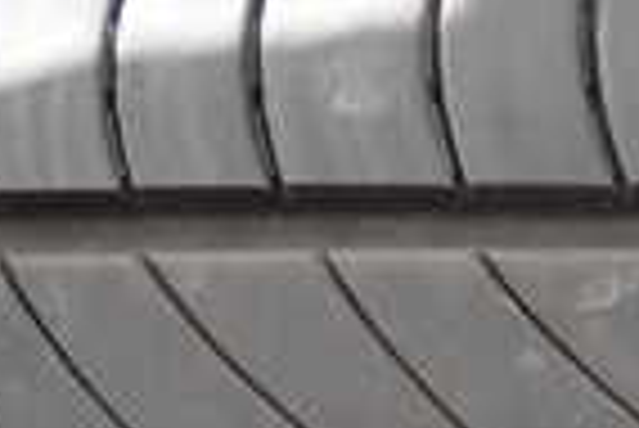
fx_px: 3198
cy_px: 649
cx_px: 1026
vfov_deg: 7.5
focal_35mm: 180
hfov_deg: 10.9
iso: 100
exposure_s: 1/100
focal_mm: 7.31
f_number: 2.8
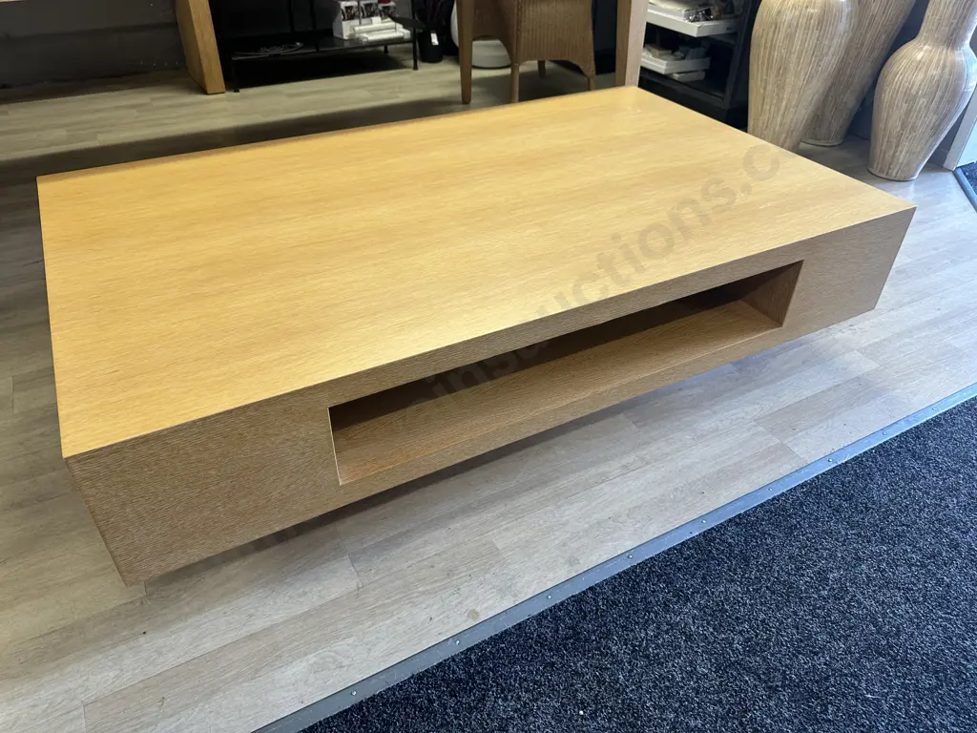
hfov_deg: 71.6
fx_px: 677
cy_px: 366
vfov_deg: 56.8
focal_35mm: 24
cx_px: 488
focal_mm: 6.86
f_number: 1.78
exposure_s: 1/50
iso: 125
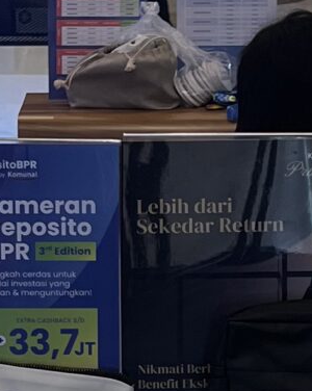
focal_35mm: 173
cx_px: 127
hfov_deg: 8.9
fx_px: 2000
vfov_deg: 11.1
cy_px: 280
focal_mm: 5.7
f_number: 1.5
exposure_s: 1/100
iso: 64
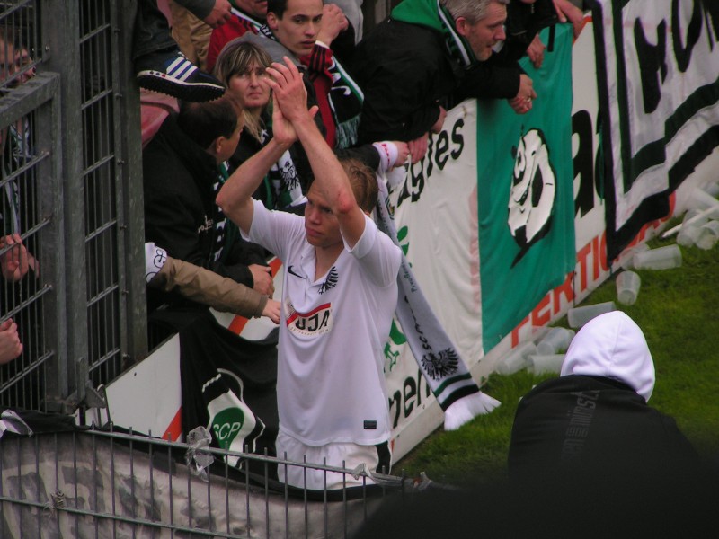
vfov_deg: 3.9
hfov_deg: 5.2
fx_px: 7893
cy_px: 270
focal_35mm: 380
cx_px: 360
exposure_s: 1/400
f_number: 3.5
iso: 50
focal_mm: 58
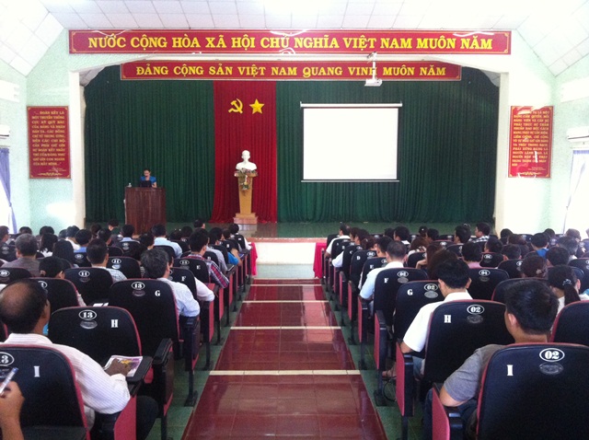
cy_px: 220
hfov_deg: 52.7
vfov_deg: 40.6
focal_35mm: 35
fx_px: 595
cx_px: 294
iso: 400
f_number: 2.8
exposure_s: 1/15
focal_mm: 3.85
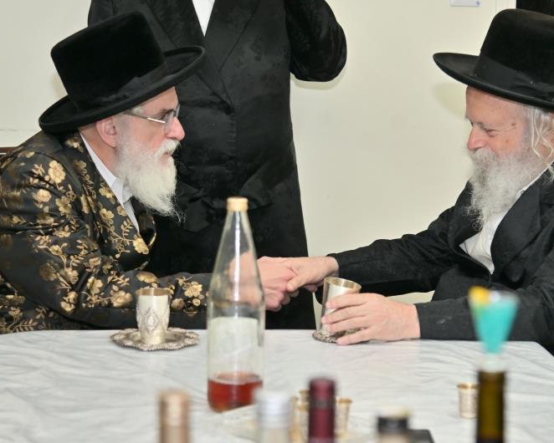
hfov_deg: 21.2
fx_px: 1476
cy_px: 167
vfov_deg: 17.1
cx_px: 315
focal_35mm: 90
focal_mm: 62
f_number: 4
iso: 400
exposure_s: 1/200
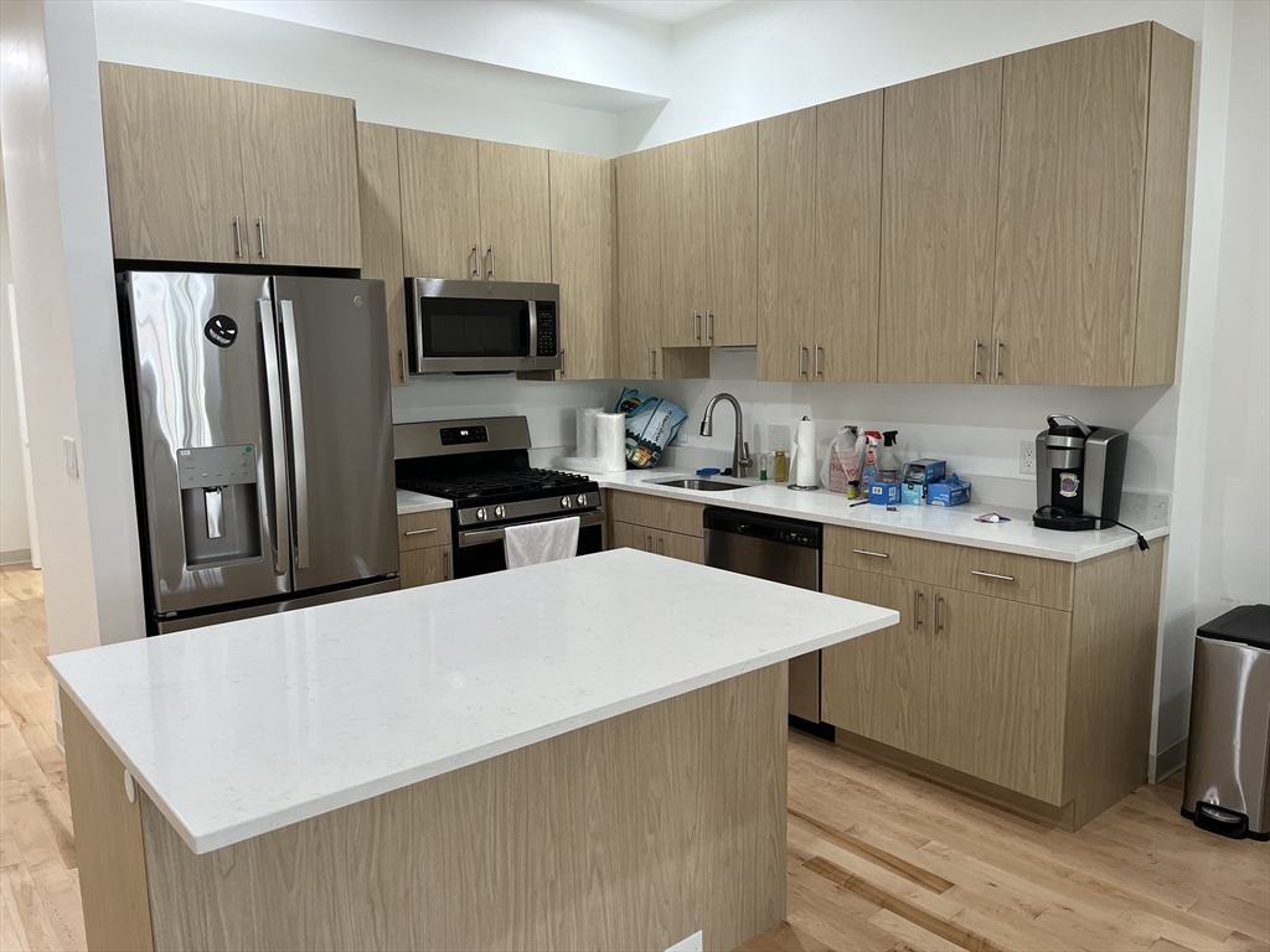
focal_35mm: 26
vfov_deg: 53.1
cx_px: 635
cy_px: 476
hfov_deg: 67.3
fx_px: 954
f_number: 1.6
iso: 125
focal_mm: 5.1
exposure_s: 1/120
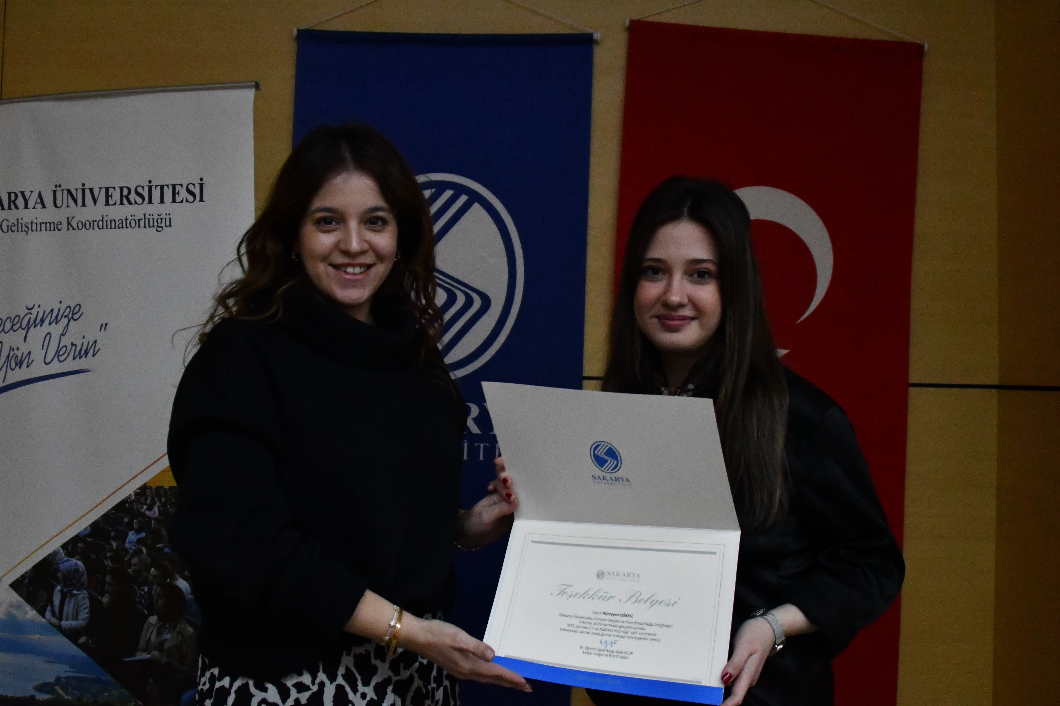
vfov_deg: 31.9
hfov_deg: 46.4
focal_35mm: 42
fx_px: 1237
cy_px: 353
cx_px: 530
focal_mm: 28
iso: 8000
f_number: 3.5
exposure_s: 1/200
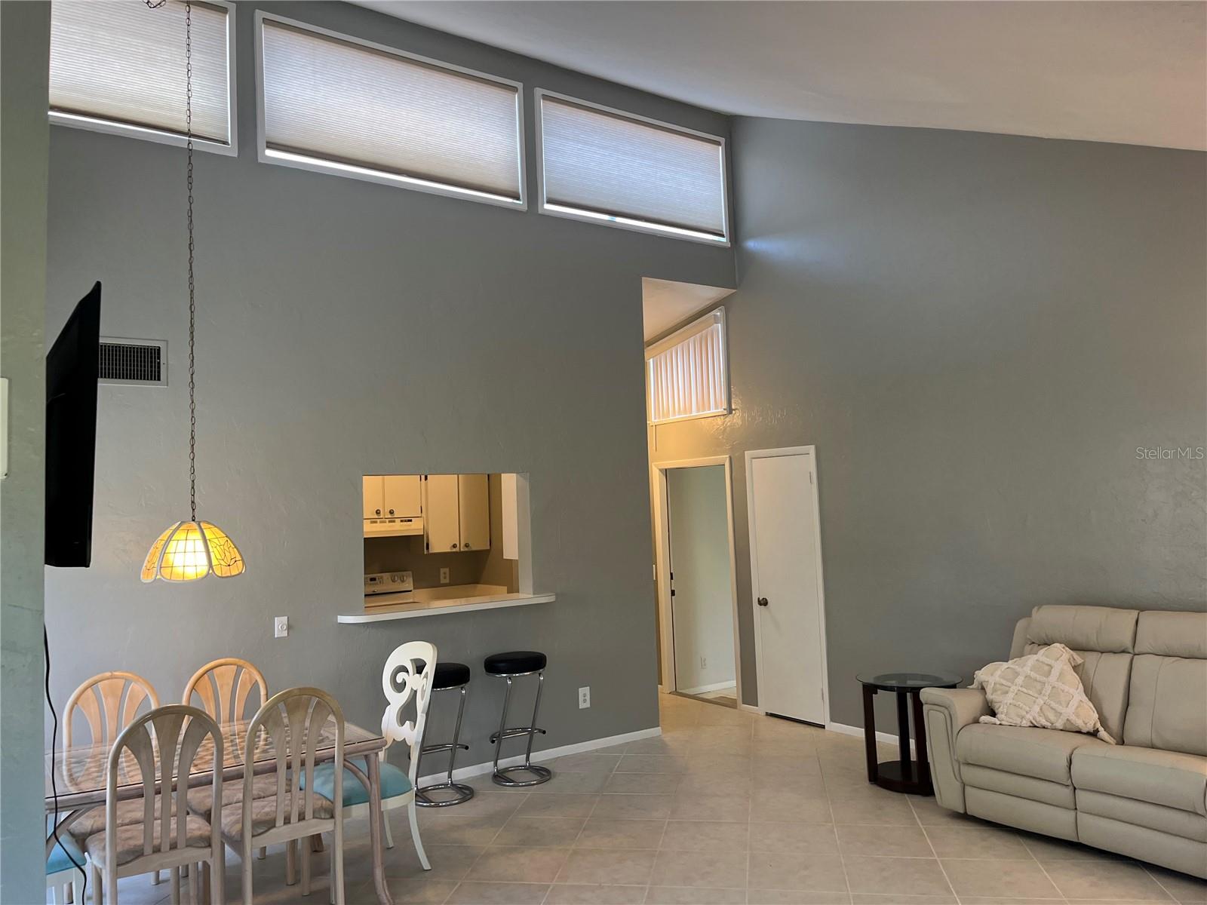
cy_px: 452
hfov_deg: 67.3
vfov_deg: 53.1
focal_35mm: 26
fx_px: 907
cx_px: 604
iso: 125
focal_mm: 5.1
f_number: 1.6
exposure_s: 1/120
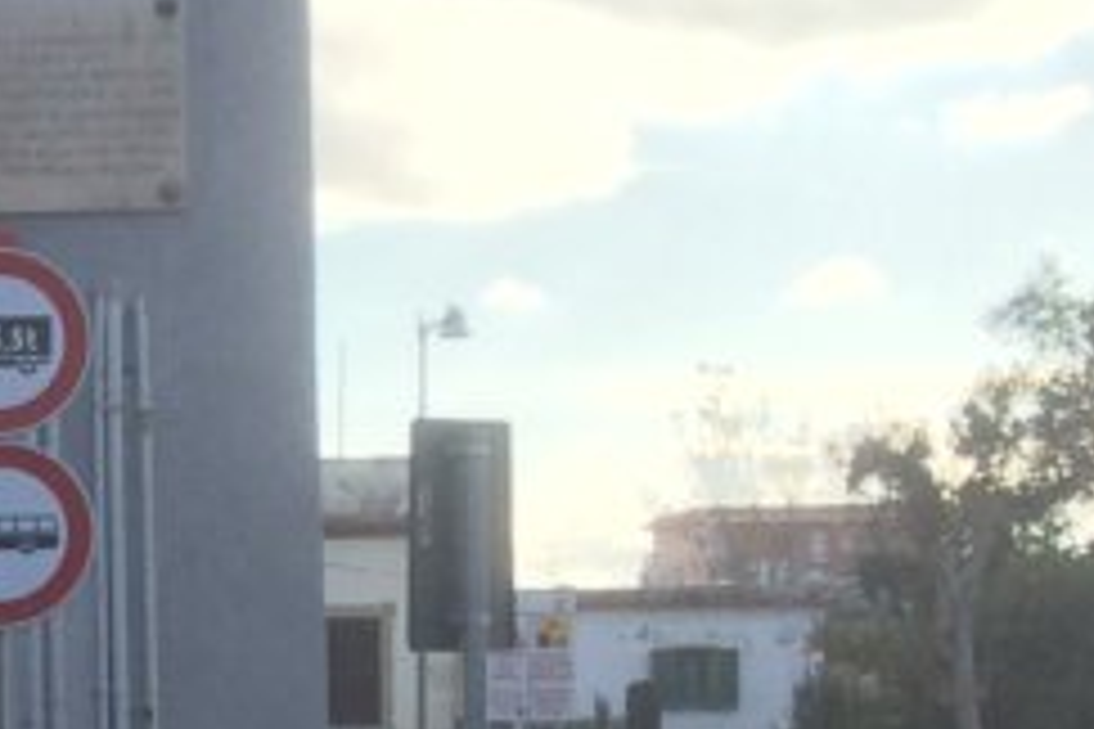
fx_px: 4528
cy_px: 828
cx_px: -1225
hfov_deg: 12.0
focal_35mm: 149
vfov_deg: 9.1
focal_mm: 4.15
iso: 32
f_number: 2.2
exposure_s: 1/805
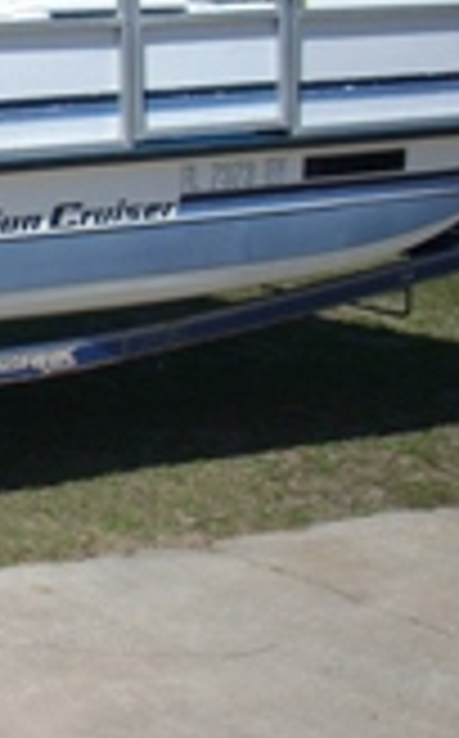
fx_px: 1968
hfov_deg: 12.4
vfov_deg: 21.0
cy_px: 151
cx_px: -297
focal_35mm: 98
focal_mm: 6.2
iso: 64
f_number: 5.6
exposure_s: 1/420
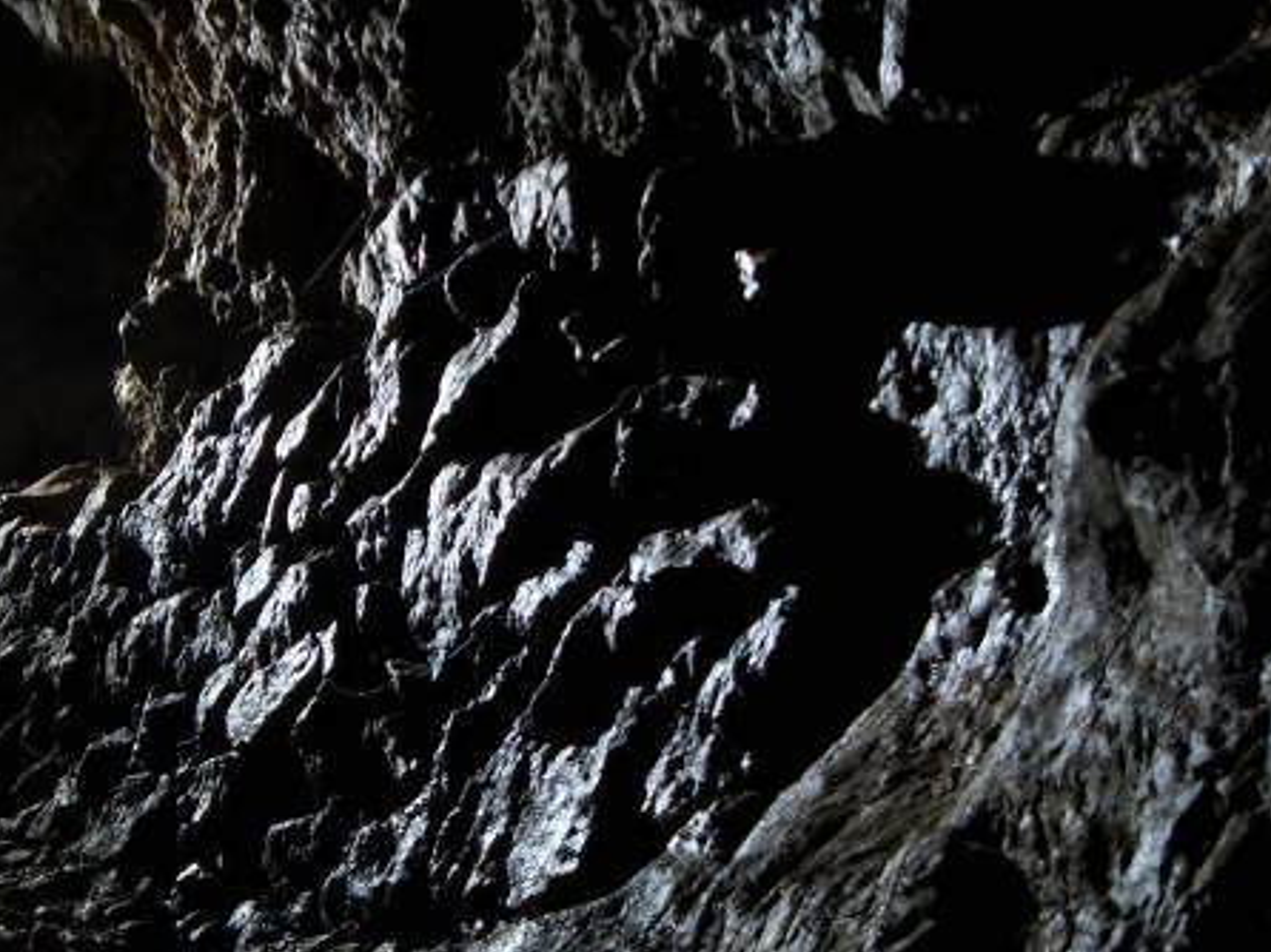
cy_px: 601
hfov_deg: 27.1
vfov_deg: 20.9
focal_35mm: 70
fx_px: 2569
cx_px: 199
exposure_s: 6
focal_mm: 6.6
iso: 80
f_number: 3.5
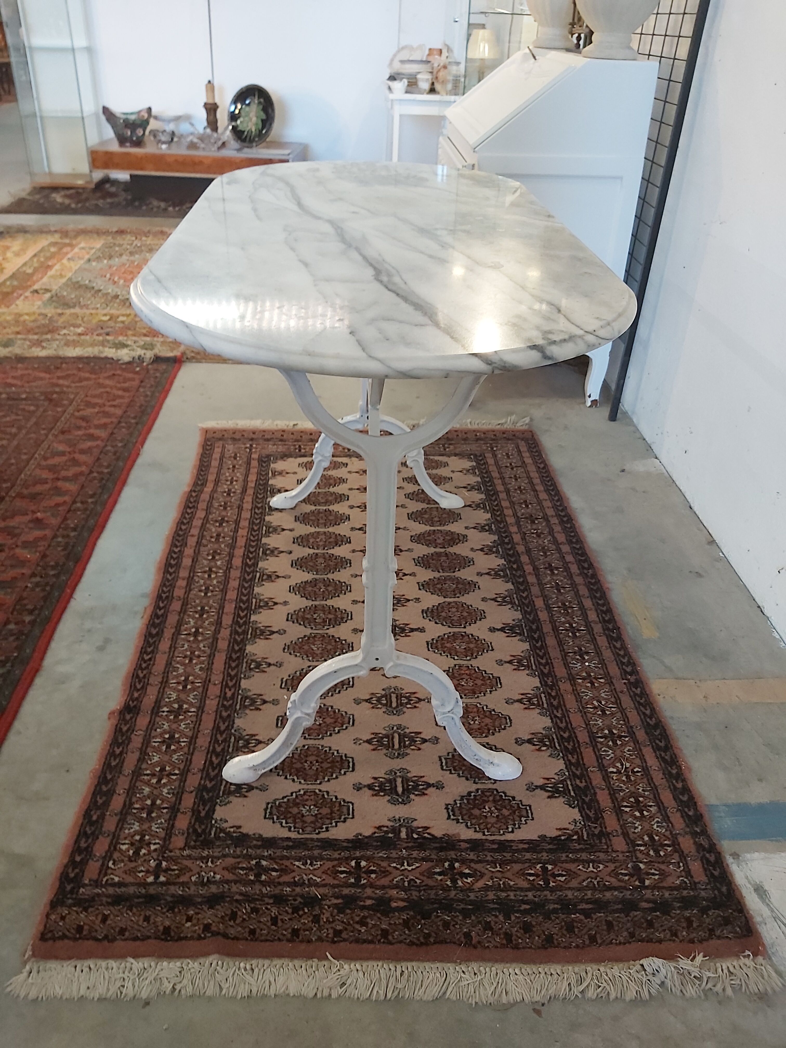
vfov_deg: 67.3
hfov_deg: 53.1
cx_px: 393
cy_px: 524
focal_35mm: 26
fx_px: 787
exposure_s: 1/50
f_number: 1.7
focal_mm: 3.92
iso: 250
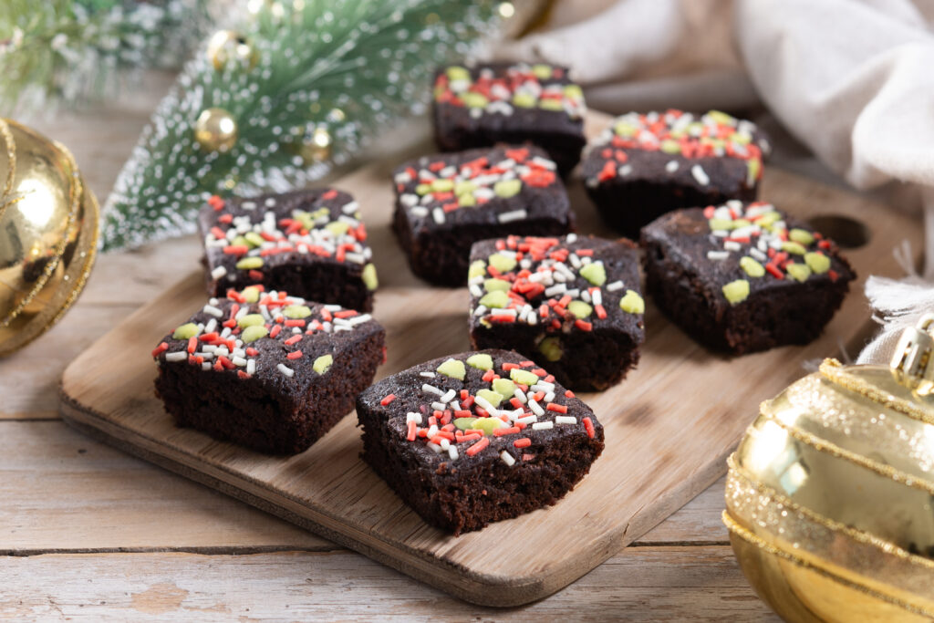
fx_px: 2335
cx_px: 467
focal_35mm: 90
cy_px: 312
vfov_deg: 15.2
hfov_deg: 22.6
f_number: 5.6
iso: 100
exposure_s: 1/200
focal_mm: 60
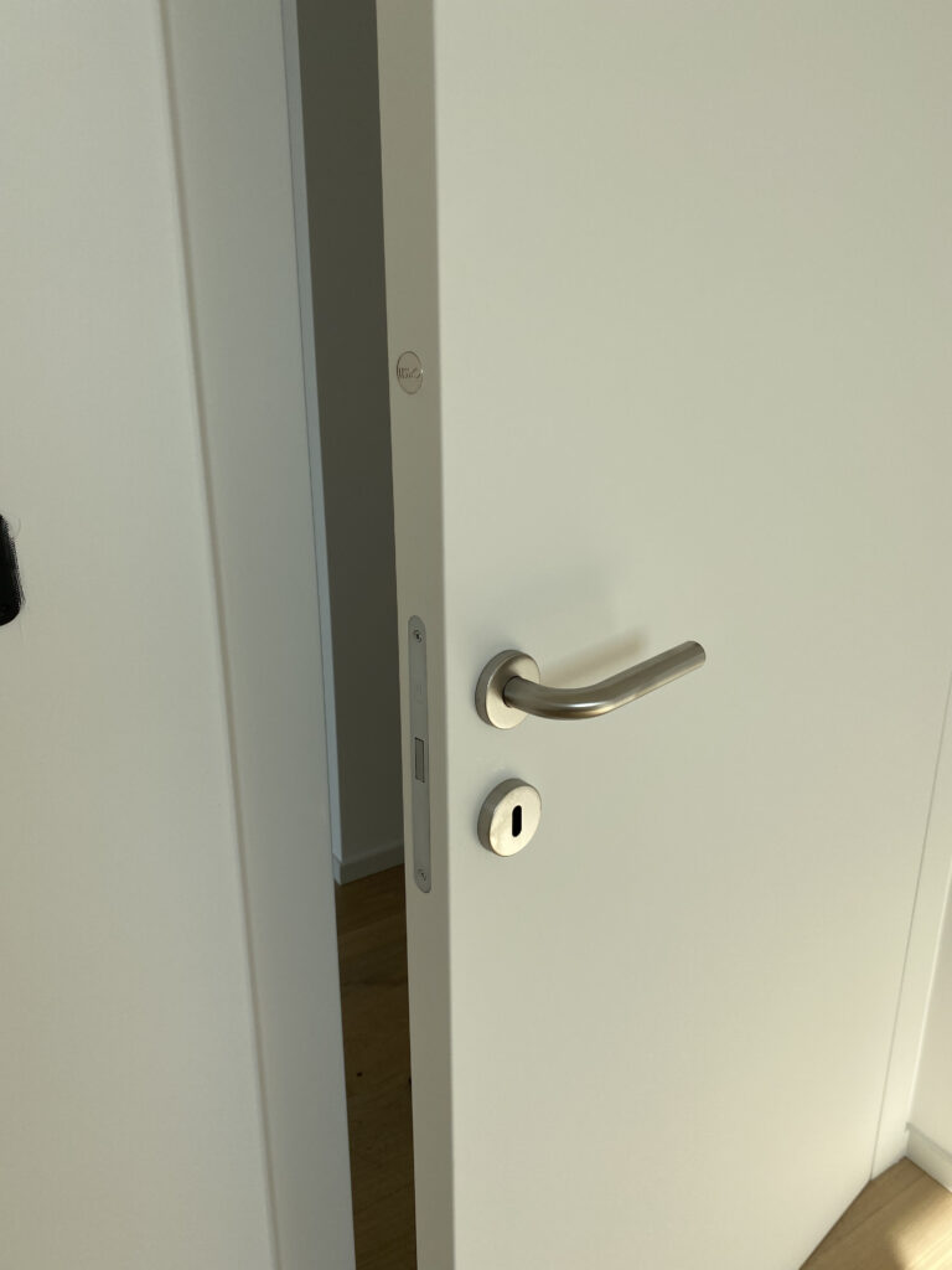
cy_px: 635
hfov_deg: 53.1
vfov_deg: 67.3
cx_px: 476
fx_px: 953
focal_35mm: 26
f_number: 1.8
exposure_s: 1/799
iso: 32
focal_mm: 4.25
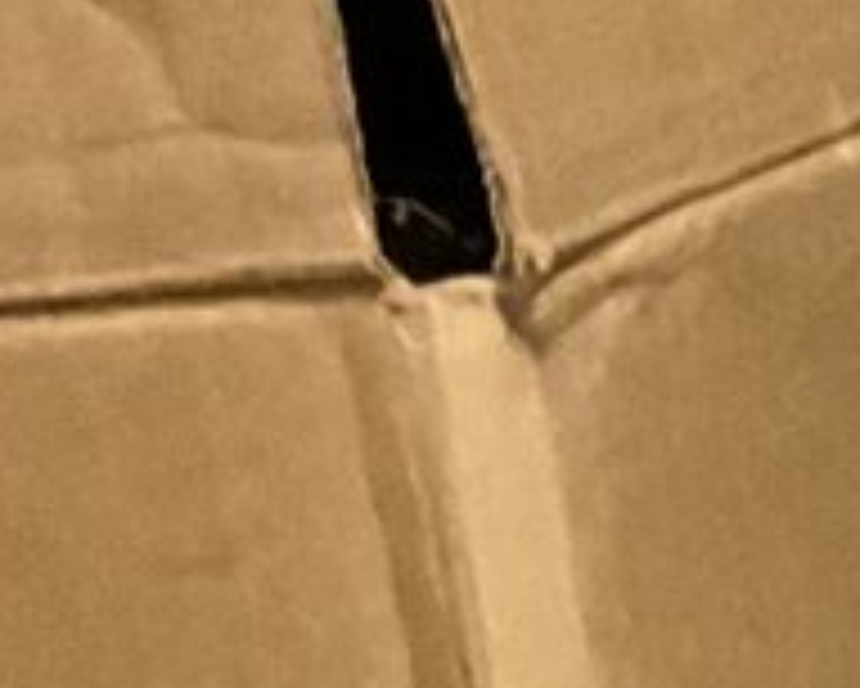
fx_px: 5704
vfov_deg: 6.1
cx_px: 1551
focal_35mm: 224
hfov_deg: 8.3
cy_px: 2372
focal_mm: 3
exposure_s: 1/40
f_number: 1.8
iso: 250
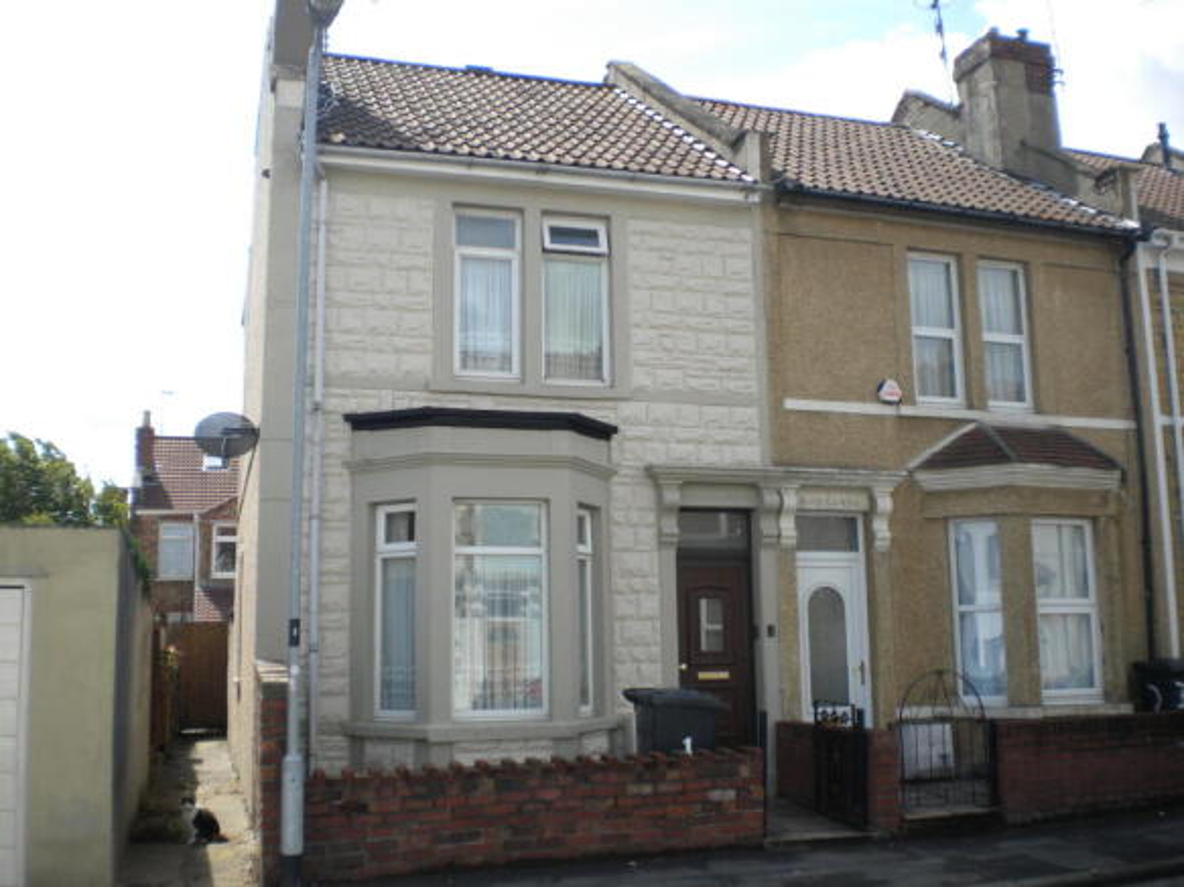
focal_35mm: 35
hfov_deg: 52.6
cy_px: 444
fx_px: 1197
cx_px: 592
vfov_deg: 40.7
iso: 113
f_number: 4.6
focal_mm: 6.3
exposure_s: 1/495
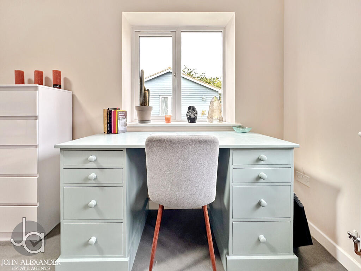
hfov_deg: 102.1
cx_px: 180
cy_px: 136
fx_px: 146
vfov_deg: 85.7
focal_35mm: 14
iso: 125
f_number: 2.2
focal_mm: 2.22
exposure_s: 1/99
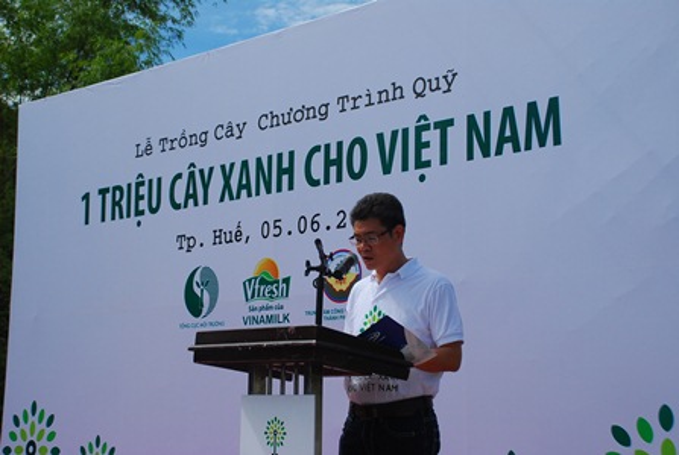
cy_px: 228
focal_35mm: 57
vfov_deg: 23.9
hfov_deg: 35.0
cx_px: 340
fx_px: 1077
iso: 200
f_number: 6.3
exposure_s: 1/800
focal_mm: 38
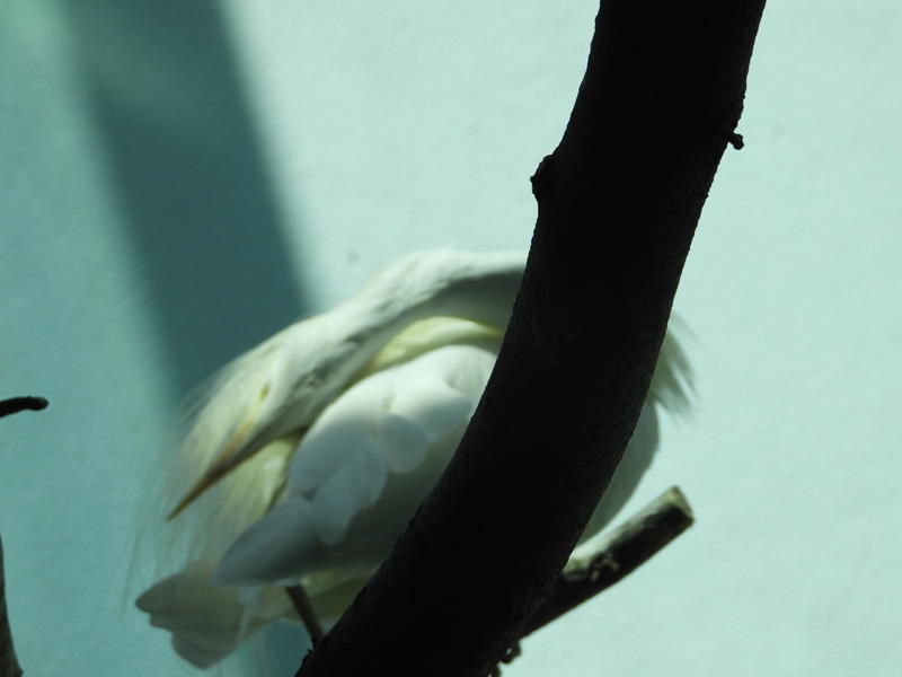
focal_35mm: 433
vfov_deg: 3.4
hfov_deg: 4.6
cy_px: 338
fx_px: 11283
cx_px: 451
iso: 100
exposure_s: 1/400
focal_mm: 77.8
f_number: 5
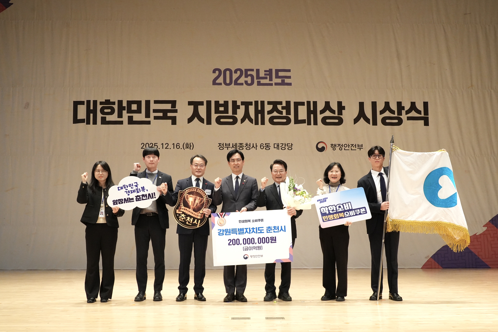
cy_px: 166
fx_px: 498
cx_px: 249
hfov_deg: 53.1
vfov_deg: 36.9
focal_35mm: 36
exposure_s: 1/80
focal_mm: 36
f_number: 6.3
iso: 5000
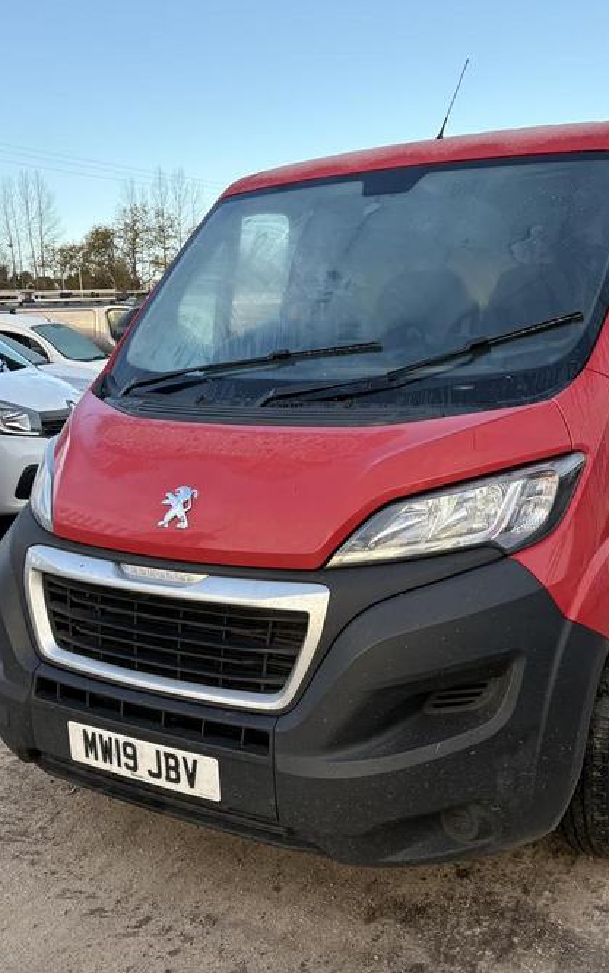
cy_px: 484
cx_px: 396
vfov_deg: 52.7
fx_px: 982
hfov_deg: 34.2
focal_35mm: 37
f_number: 1.6
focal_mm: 5.96
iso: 64
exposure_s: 1/511
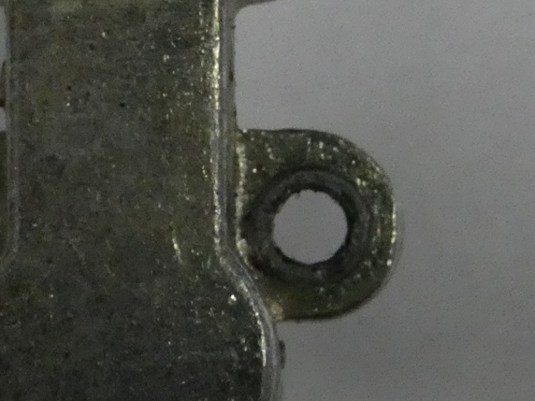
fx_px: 5023
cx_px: 85
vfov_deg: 4.6
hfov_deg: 6.1
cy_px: 69
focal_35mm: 325
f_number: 4.4
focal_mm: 13.7
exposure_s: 1/80
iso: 800
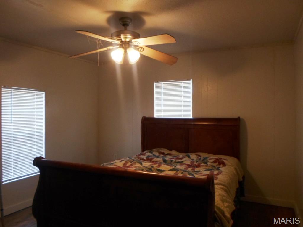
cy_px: 114
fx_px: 219
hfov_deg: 69.4
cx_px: 152
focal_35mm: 25
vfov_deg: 54.9
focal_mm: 4.5
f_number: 2.5
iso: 100
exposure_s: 1/30
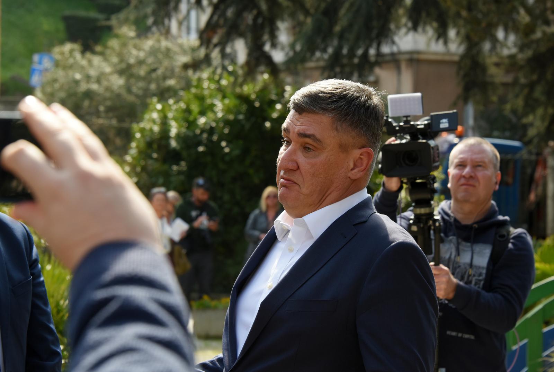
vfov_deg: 12.3
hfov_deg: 18.2
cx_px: 277
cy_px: 186
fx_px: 1727
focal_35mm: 112
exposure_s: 1/500
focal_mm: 112
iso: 640
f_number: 7.1
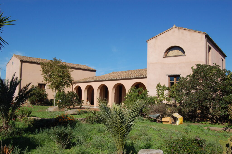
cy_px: 77
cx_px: 116
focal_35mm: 34
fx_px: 222
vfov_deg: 38.3
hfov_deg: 55.1
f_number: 10
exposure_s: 1/400
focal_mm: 23
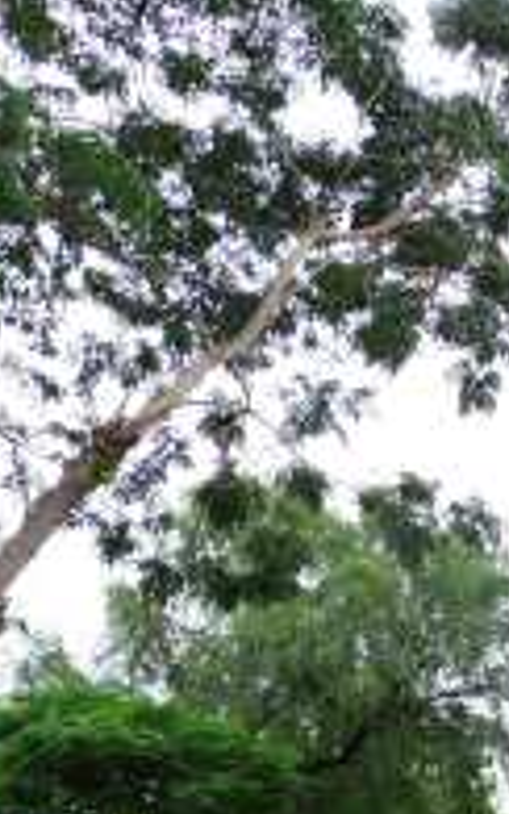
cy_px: 935
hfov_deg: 14.4
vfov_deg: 22.0
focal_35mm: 88
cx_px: 613
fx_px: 1952
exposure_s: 1/320
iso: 200
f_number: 4
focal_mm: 5
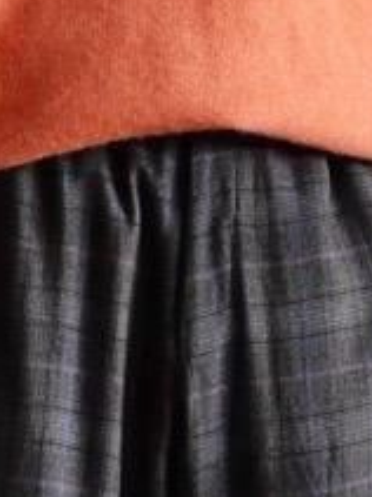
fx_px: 3600
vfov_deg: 7.8
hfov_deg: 5.9
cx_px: 137
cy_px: 703
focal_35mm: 251
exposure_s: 1/80
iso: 640
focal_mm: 31
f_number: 3.7
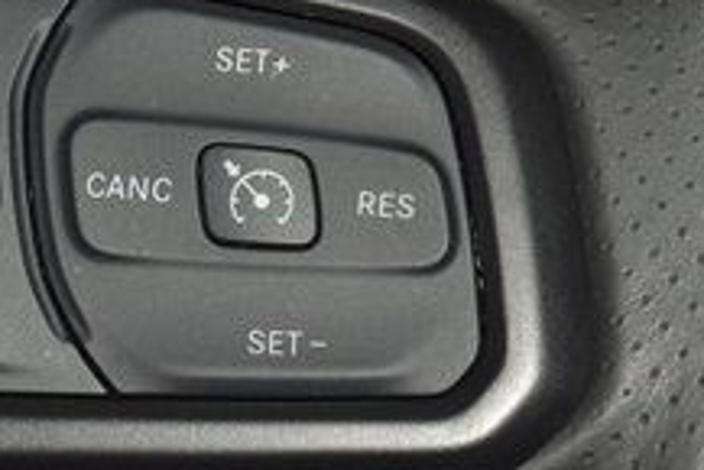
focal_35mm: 310
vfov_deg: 4.4
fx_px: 6066
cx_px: 152
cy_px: 280
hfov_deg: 6.6
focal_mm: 70
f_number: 8
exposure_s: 1/125
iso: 100
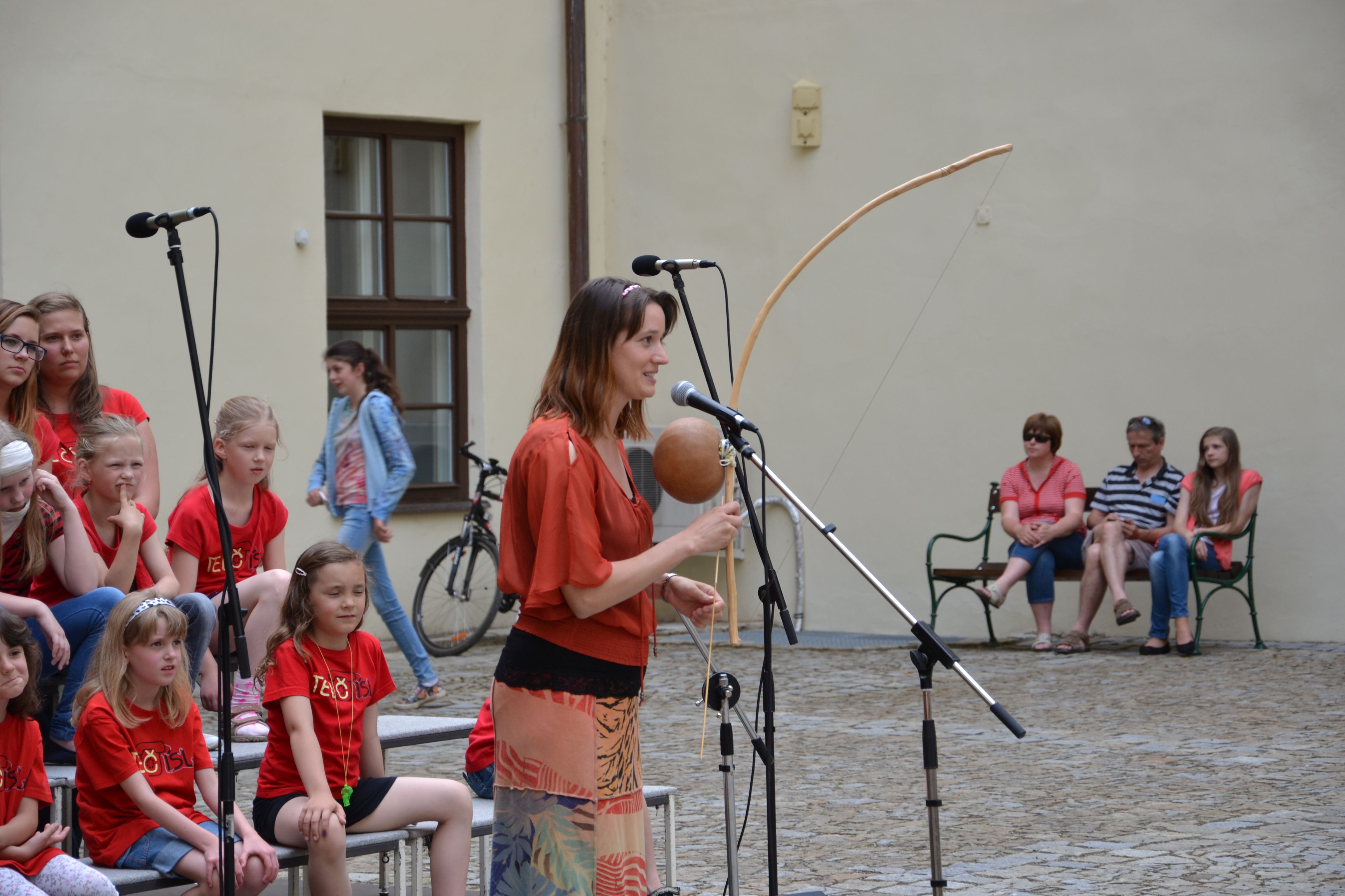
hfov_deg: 17.1
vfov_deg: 11.4
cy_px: 448
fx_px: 4483
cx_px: 672
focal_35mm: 120
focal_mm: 80
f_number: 5.6
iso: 125
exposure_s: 1/125
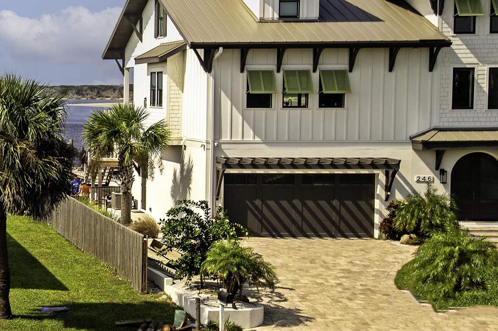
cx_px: -217
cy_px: 152
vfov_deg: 15.7
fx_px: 1202
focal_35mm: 87
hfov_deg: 20.5
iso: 320
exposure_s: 1/640
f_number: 6.3
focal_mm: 30
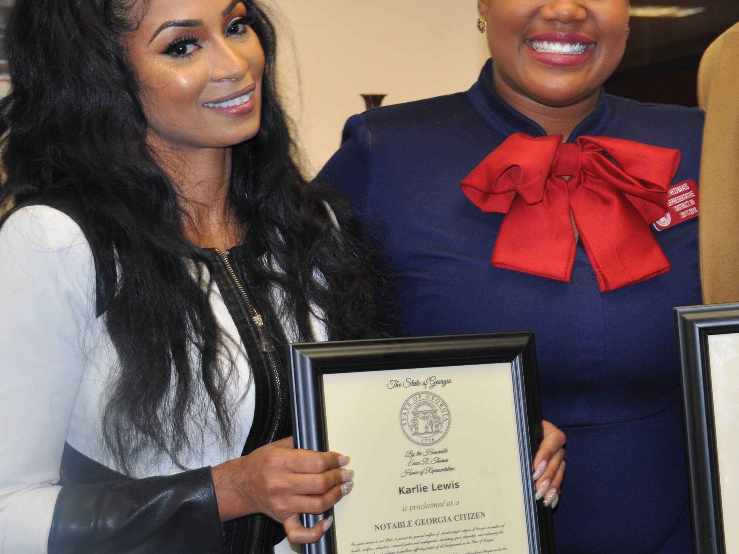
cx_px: 574
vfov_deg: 15.5
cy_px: 189
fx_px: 2028
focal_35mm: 95
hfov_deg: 20.5
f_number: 4.2
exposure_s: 1/60
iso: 400
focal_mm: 34
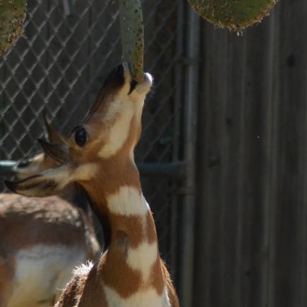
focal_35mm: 939
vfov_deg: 1.9
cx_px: 115
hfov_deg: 1.9
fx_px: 9418
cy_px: 349
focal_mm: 195
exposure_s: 1/1600
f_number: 5
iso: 400
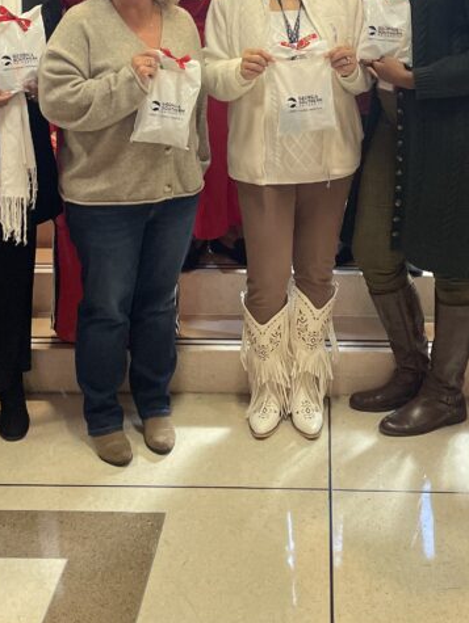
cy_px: 26
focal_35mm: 56
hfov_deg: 26.1
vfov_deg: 32.1
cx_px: 280
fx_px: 1010
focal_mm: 4.2
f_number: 1.6
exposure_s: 1/60
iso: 200
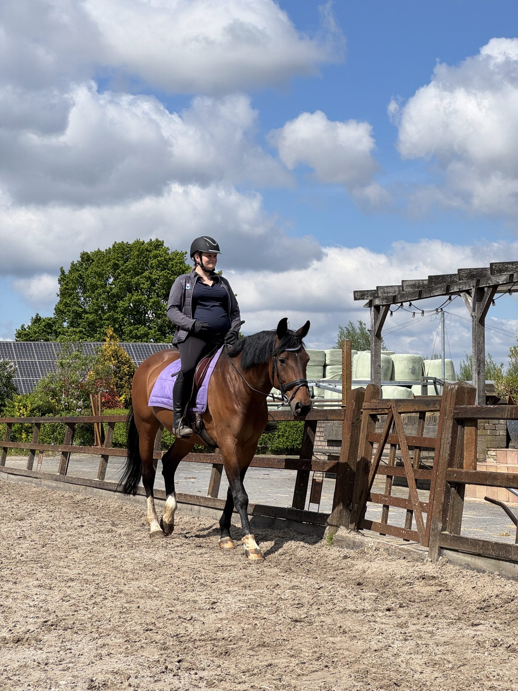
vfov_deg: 25.3
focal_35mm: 77
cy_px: 346
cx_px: 259
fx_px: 1536
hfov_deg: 19.1
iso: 25
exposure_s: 1/1340
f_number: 2.8
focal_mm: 9
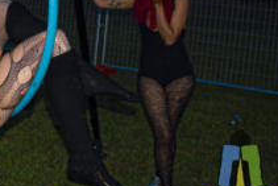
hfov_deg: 19.1
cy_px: 3
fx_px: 797
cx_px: -17
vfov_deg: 13.1
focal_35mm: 103
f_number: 4.5
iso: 200
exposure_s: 1/60
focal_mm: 29
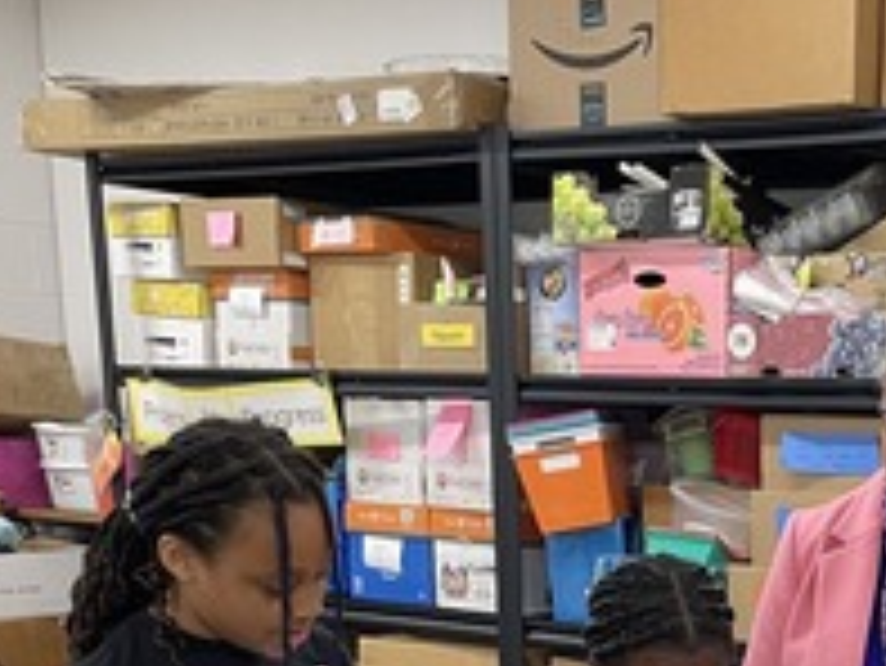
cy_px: 927
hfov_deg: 24.7
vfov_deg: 18.2
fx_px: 1895
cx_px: 940
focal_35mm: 74
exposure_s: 1/75
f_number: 1.6
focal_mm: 4.2
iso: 125
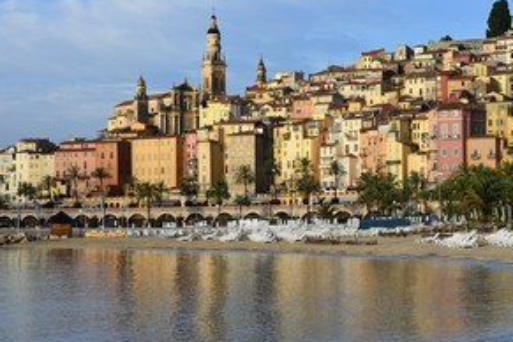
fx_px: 1439
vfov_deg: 13.5
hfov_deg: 20.2
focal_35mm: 101
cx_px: 301
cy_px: 146
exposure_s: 1/250
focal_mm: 70
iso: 200
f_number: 10
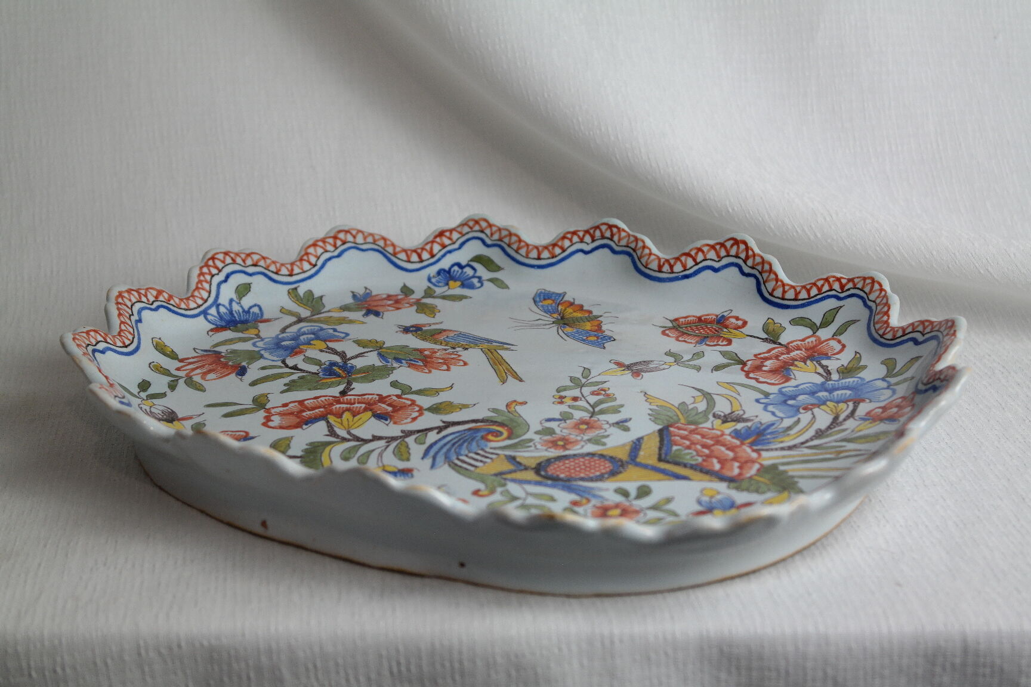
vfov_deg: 19.7
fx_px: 1976
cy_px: 344
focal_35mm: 69
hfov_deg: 29.2
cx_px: 516
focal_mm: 45
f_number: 5.6
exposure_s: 1/80
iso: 400
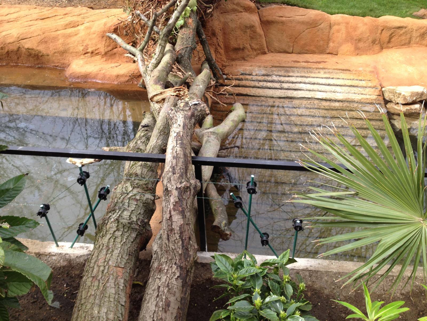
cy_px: 160
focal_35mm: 35
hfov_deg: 52.6
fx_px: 432
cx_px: 214
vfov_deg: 40.7
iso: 50
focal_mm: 4.28
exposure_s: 1/421
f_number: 2.4
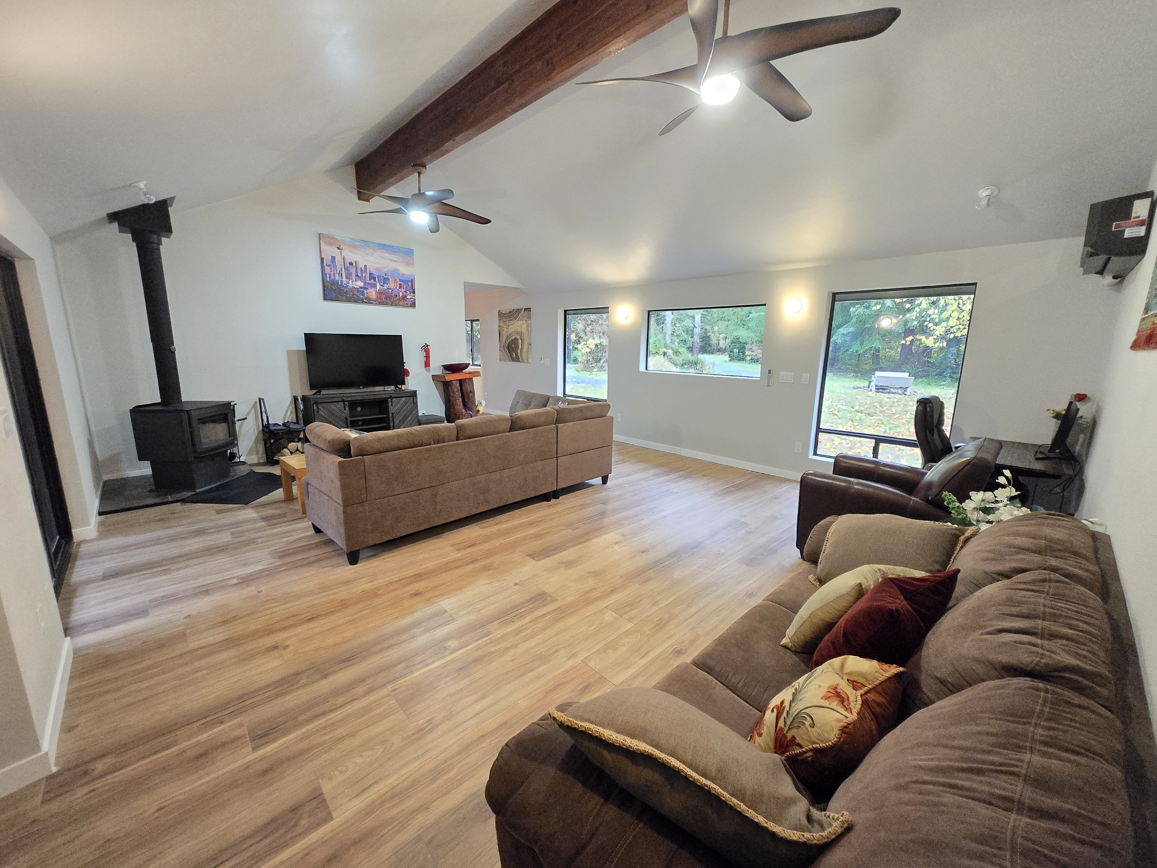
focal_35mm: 13
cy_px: 434
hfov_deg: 106.2
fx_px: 435
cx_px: 578
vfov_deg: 89.9
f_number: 2.2
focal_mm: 1.7
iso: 1250
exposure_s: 1/40
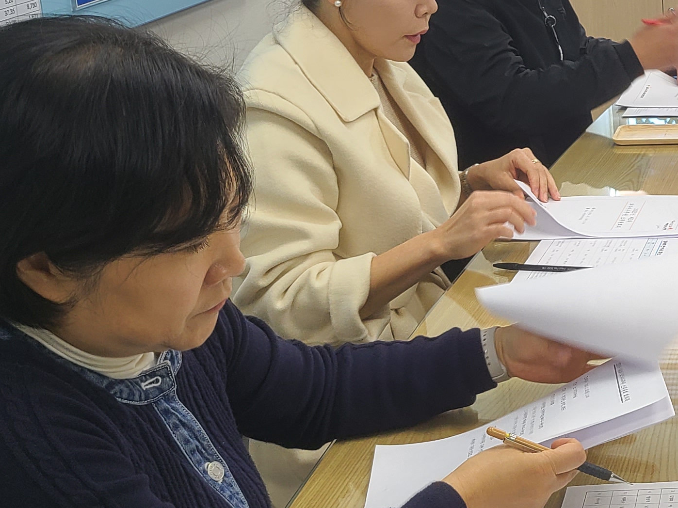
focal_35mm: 75
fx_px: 1469
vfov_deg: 19.6
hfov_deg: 23.3
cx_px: 862
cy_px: 167
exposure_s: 1/60
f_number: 1.8
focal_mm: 5.4
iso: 40
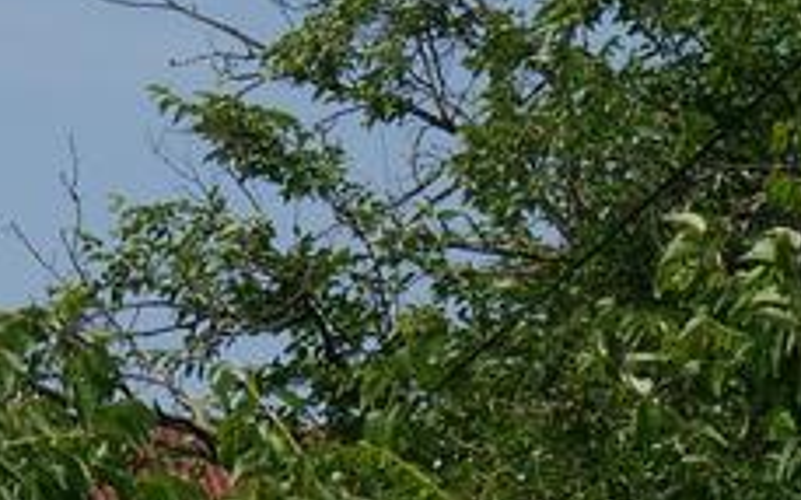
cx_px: -367
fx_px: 8708
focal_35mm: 399
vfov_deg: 3.3
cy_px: -264
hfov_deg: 5.2
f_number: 10
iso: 200
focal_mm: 42
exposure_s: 1/500
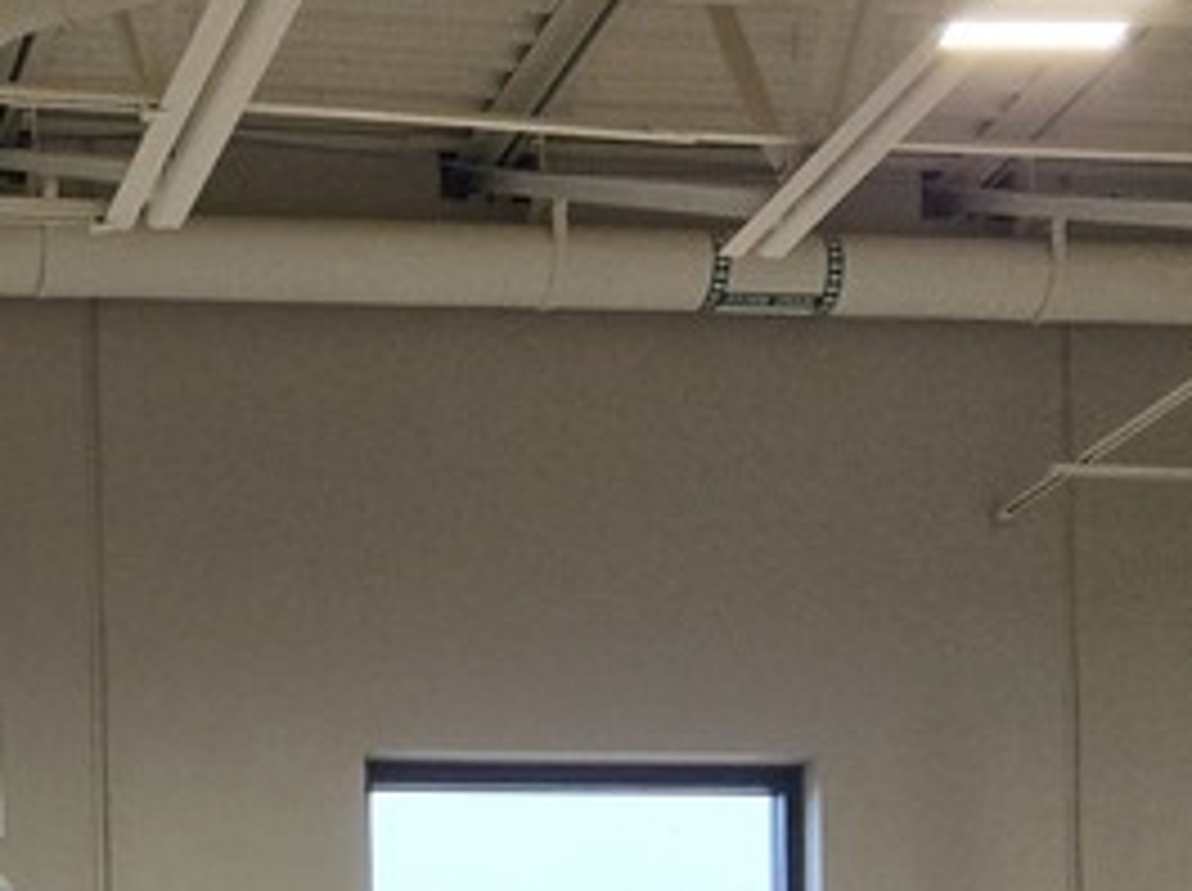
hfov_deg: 21.1
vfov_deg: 14.8
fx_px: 3061
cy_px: 1521
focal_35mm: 89
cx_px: -72
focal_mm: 5.4
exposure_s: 1/180
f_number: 1.8
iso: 100
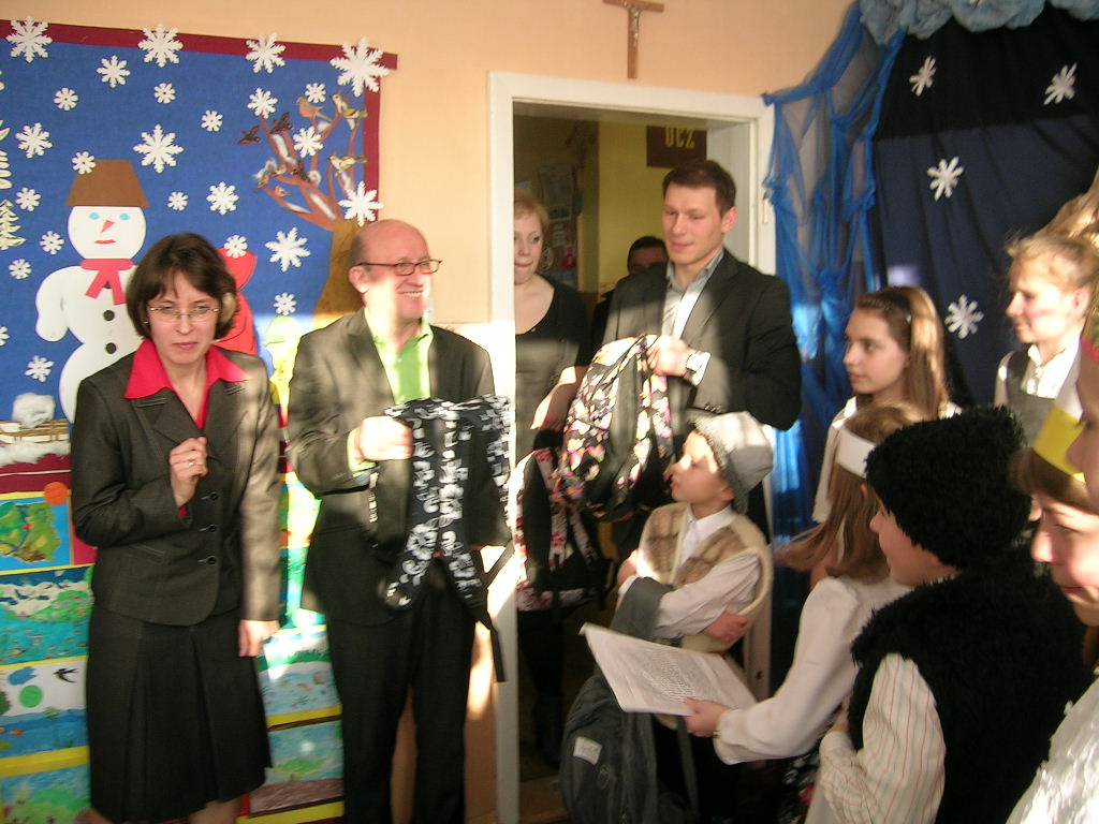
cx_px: 550
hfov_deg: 52.6
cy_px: 412
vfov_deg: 40.7
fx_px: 1111
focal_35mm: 35
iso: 50
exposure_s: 1/37.3
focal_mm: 5.4
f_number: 2.8
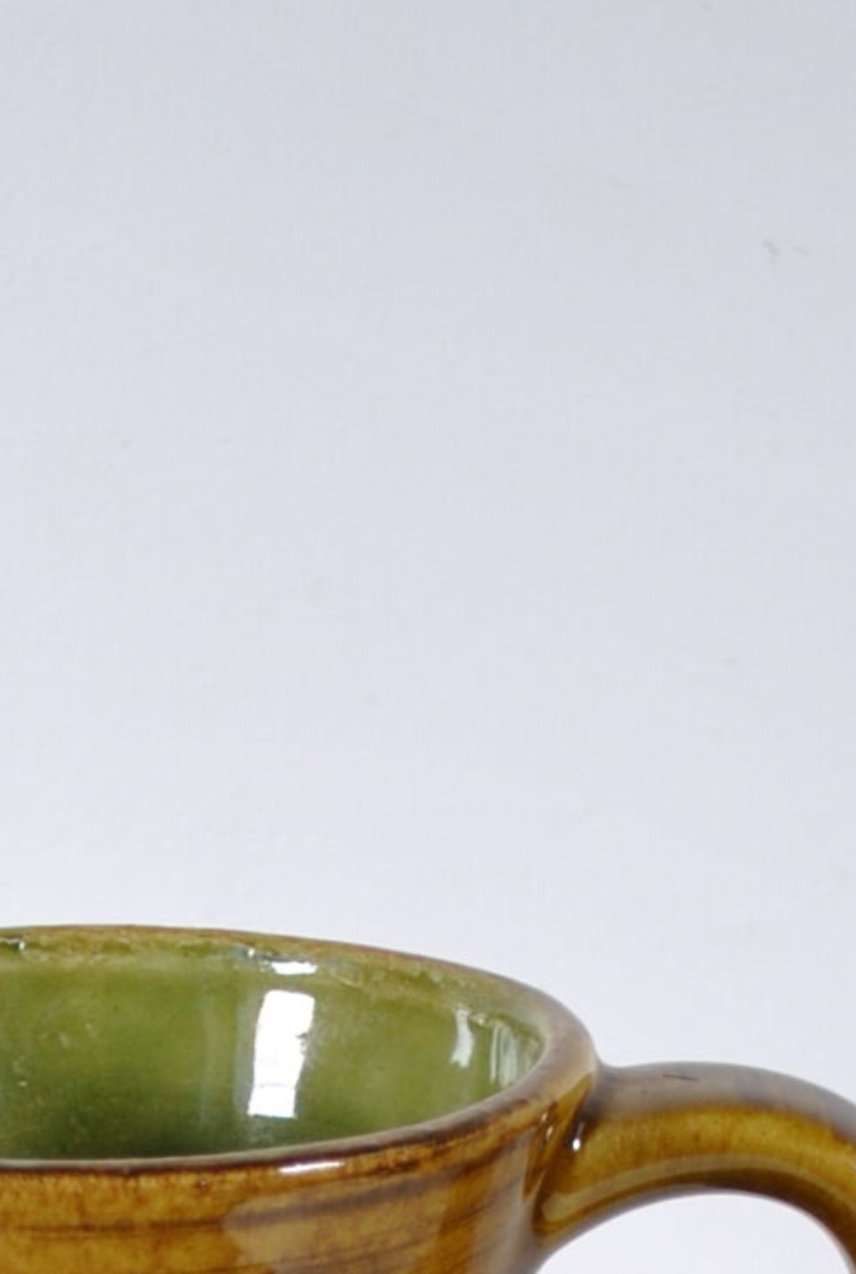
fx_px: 7167
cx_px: 112
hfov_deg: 6.8
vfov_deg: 9.6
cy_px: 2304
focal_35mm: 202
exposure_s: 1/125
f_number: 5.6
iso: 200
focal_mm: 34
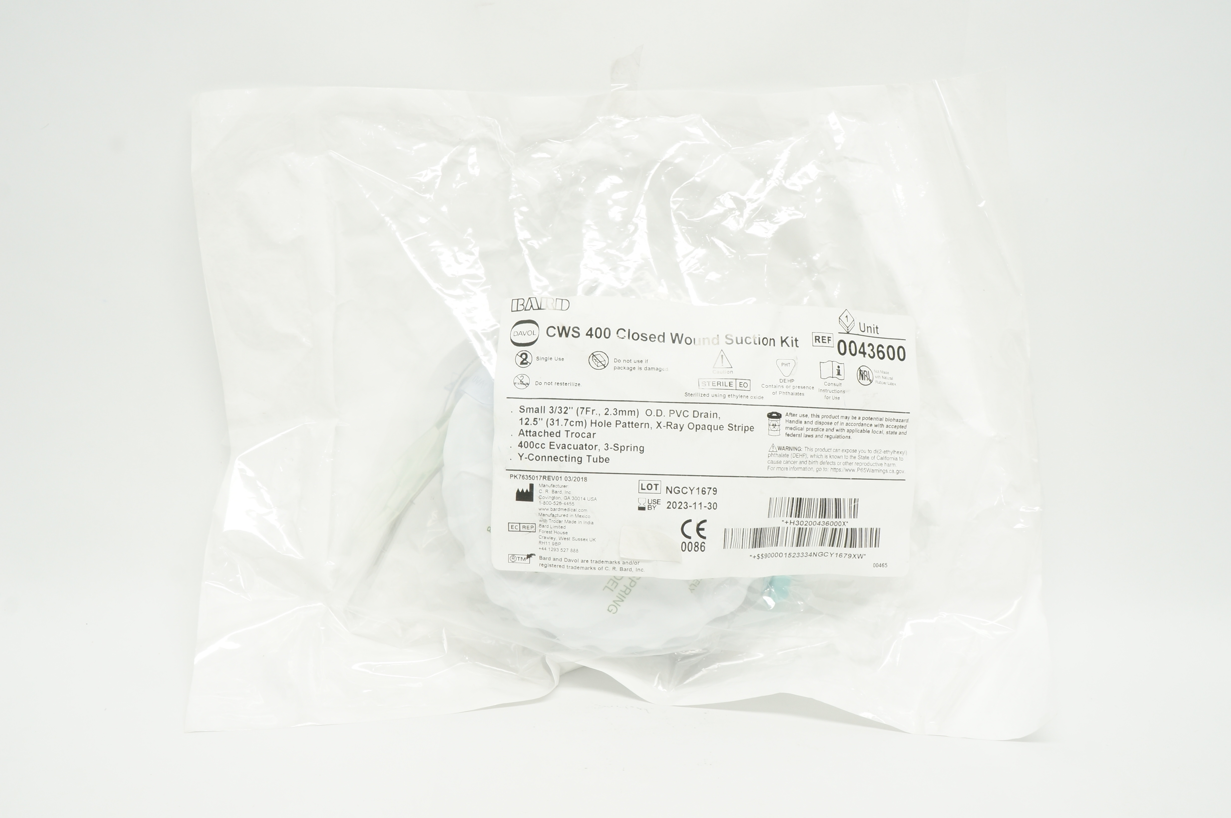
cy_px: 409
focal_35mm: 34
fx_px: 1178
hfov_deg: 55.2
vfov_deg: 38.3
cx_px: 616
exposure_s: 1/15
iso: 400
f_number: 11
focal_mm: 23
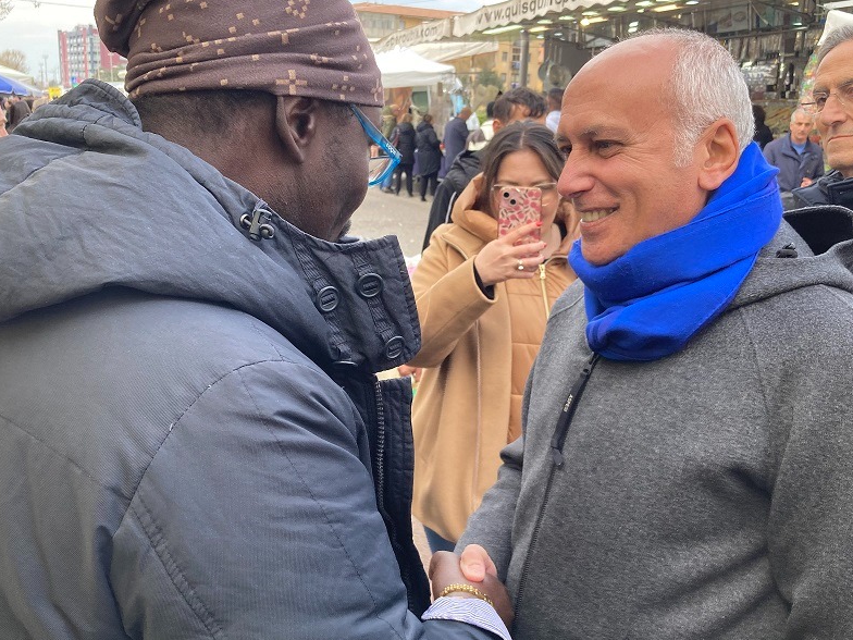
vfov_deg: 39.6
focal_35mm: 36
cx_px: 441
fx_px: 887
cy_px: 305
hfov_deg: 51.3
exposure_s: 1/100
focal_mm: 3.99
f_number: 1.8
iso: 32
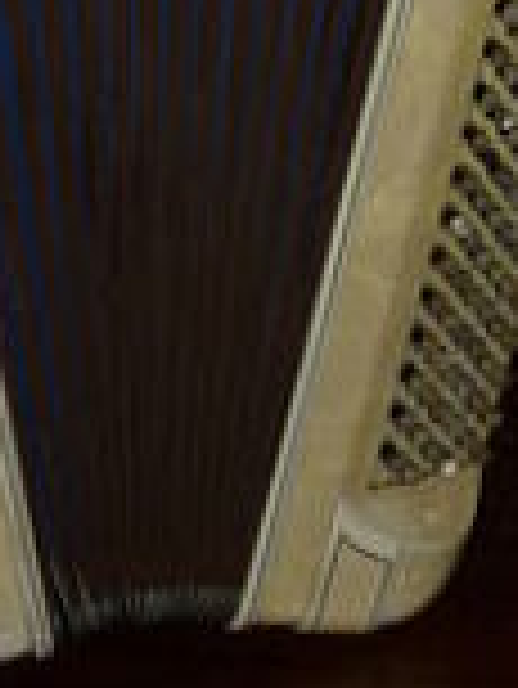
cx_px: 54
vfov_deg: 14.1
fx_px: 2750
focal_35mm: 138
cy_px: -13
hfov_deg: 10.7
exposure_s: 1/60
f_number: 2.8
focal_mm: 5.5
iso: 100
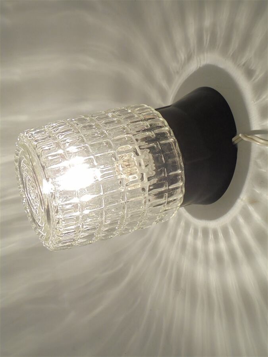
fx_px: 444
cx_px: 134
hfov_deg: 33.6
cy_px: 178
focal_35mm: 43
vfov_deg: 43.9
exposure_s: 1/125
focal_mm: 7.8
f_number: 4.5
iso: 100
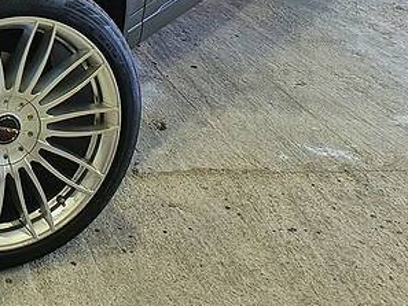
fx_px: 825
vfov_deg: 19.7
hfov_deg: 24.3
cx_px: -121
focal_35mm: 70
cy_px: -64
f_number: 2.4
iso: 50
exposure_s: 1/105
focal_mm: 4.3
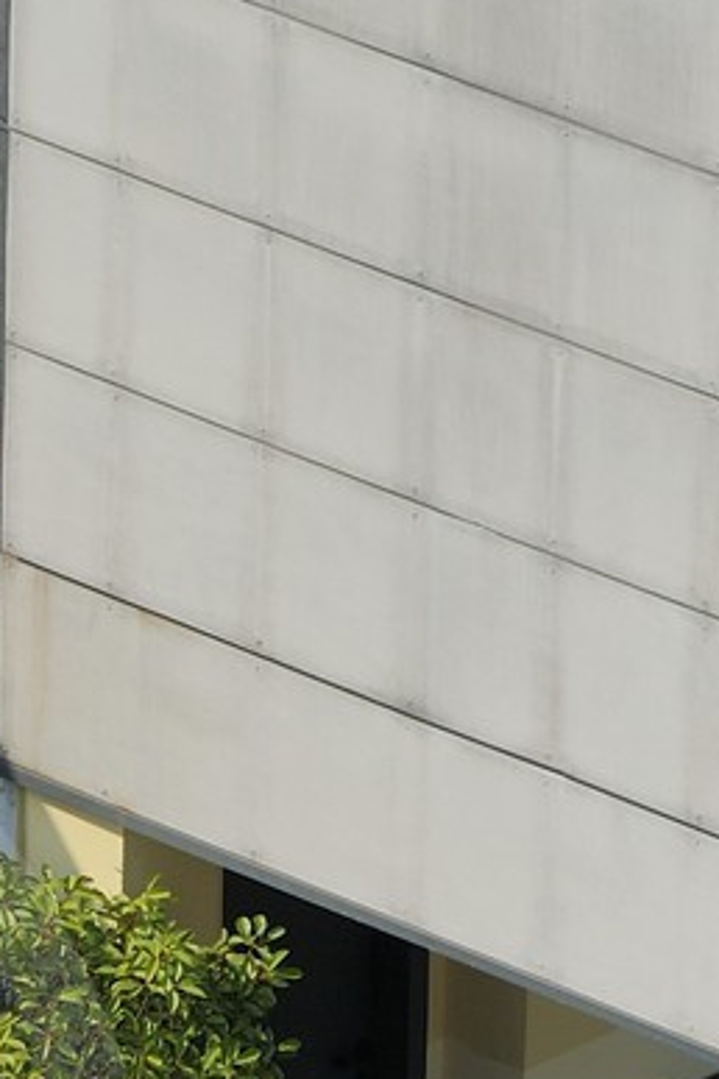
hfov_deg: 2.0
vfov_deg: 2.9
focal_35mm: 703
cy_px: 1341
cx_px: -697
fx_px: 21059
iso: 200
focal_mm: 170
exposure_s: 1/200
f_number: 11
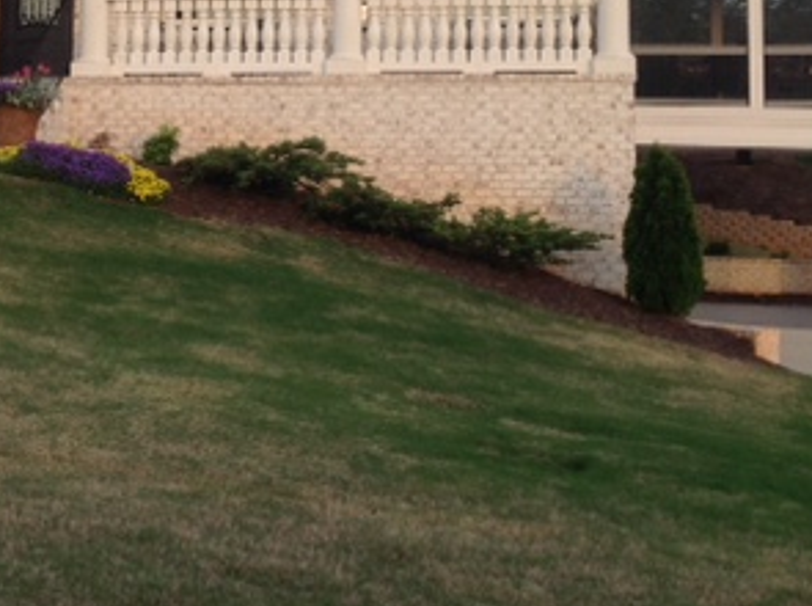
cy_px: -14
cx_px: 182
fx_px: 1779
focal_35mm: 76
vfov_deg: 18.7
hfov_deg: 25.3
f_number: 2.4
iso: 50
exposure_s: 1/270
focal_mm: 4.28
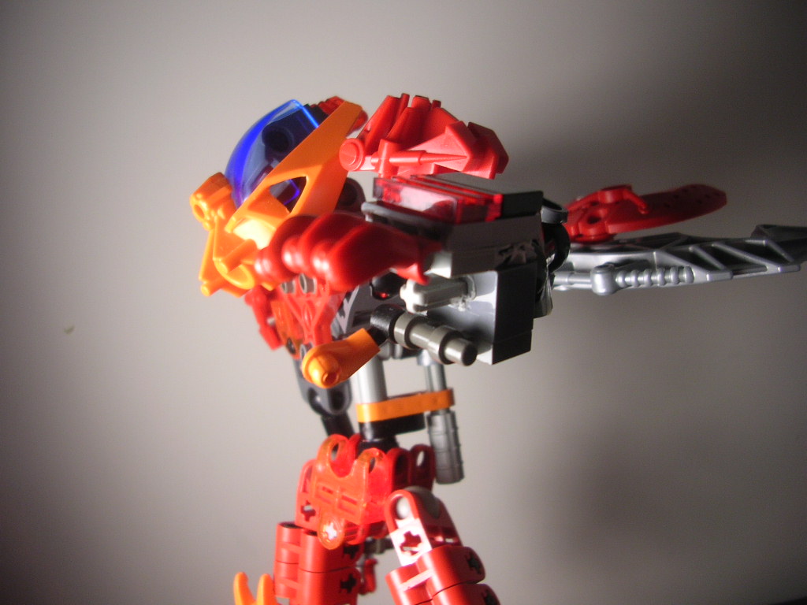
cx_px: 404
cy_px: 302
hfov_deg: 52.6
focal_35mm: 35
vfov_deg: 40.7
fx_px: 816
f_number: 2.8
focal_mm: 5.8
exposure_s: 1/60.1
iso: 50
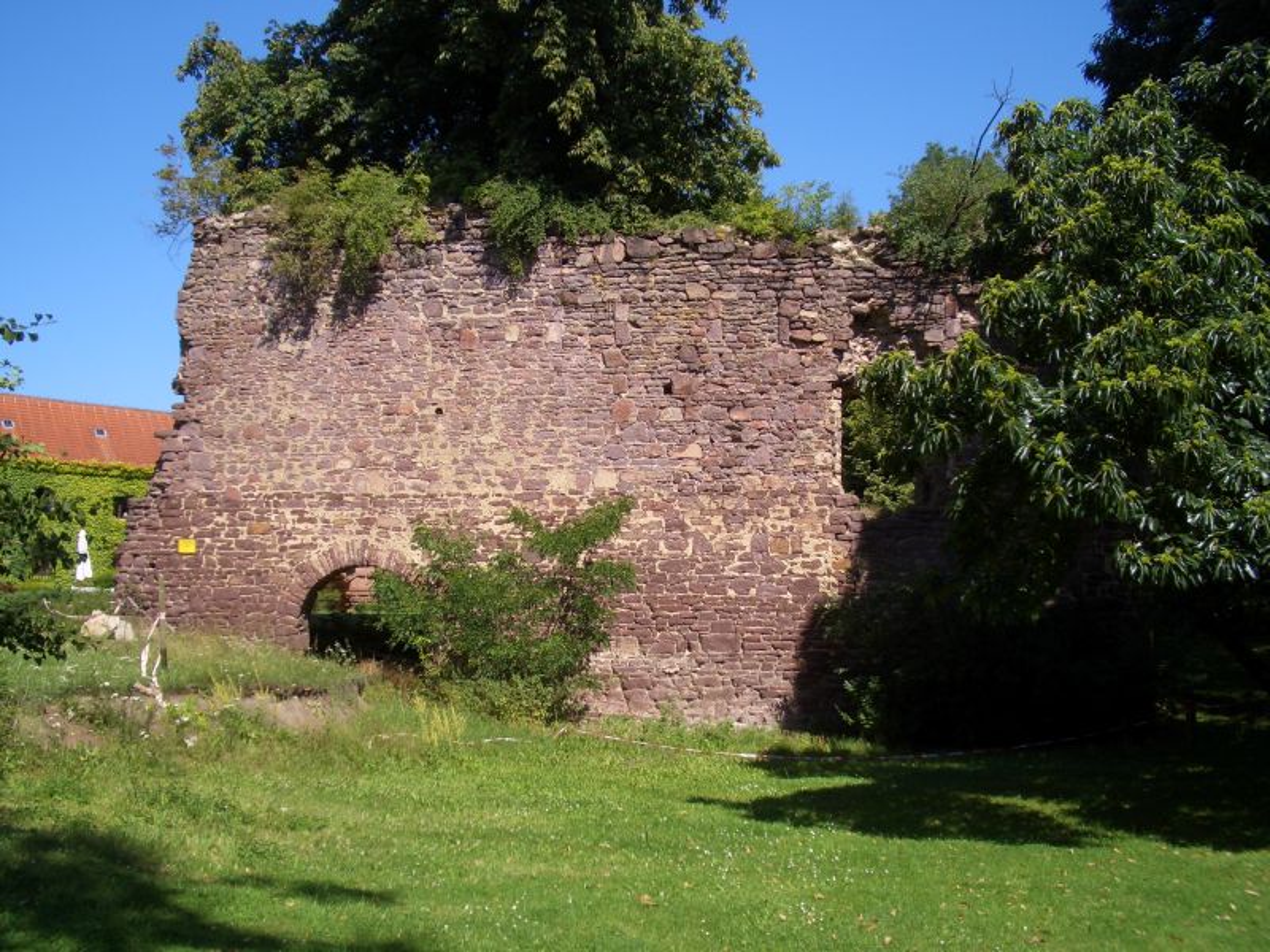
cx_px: 635
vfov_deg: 40.7
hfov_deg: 52.6
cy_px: 476
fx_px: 1284
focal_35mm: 35
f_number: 4.3
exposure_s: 1/320
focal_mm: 5.8
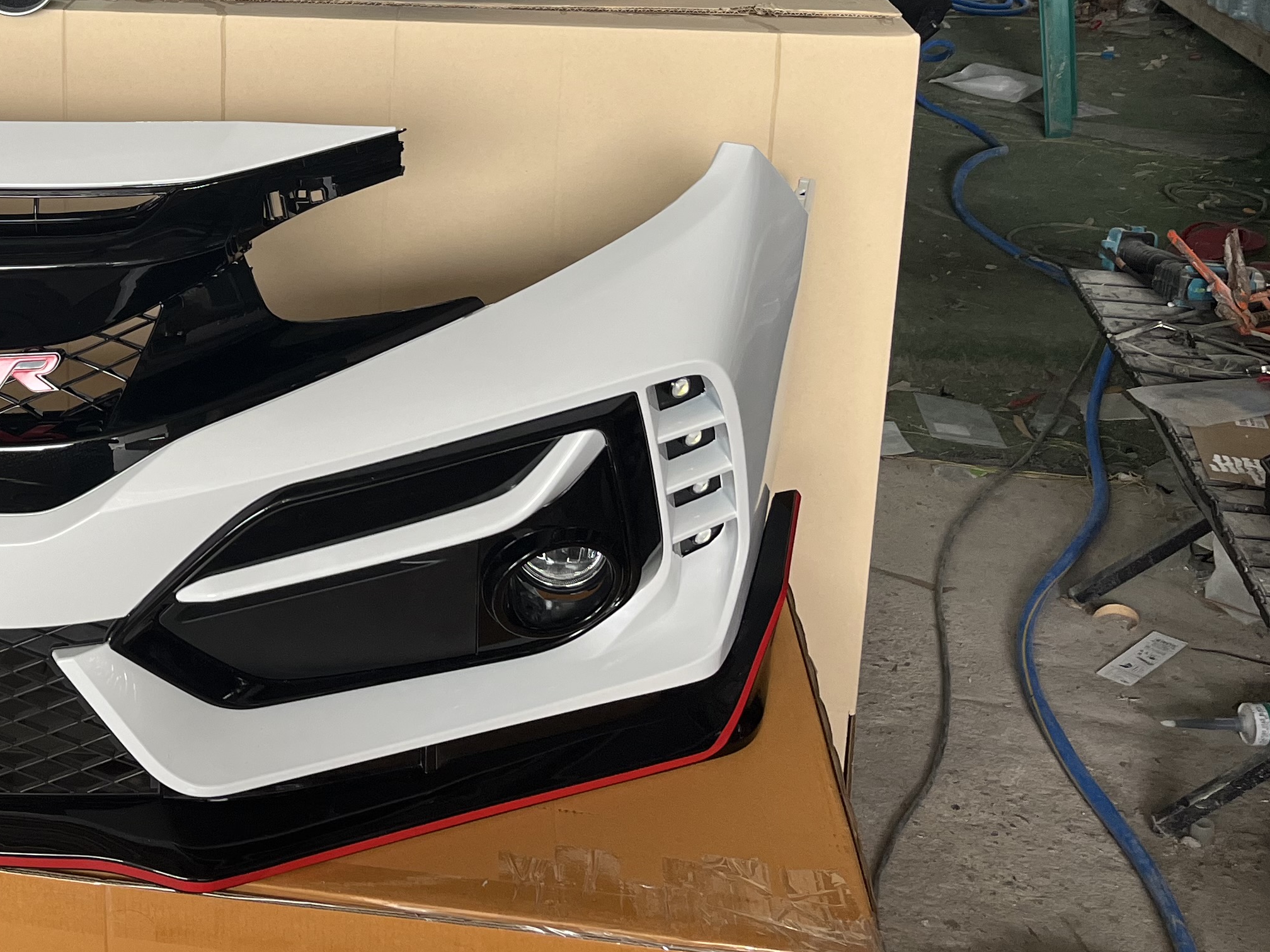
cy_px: 84
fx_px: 1908
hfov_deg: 34.4
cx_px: 83
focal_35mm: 52
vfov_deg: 27.0
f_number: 1.6
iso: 100
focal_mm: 5.1
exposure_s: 1/122
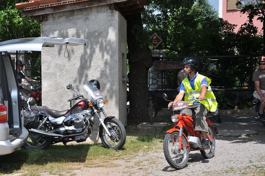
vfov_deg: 13.8
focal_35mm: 99
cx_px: 132
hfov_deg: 20.6
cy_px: 88
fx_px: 728
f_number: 7.1
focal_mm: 66
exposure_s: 1/800
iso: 200
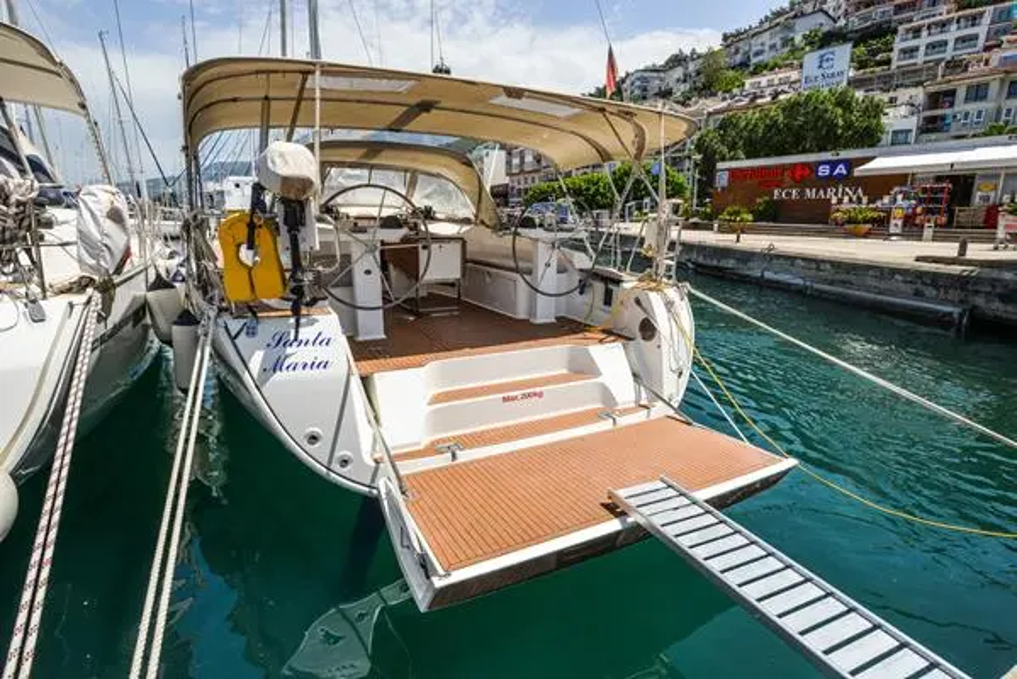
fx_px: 537
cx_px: 508
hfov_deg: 86.9
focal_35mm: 19
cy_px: 340
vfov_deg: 64.6
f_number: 13
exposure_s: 1/640
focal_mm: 19
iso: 500
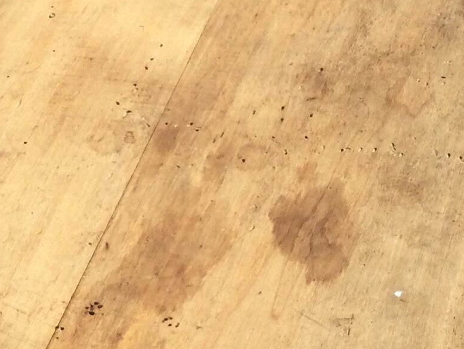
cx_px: 368
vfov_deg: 11.4
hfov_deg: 15.1
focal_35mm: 130
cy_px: 217
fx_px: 1743
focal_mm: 3.3
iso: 25
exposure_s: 1/1852
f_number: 2.4
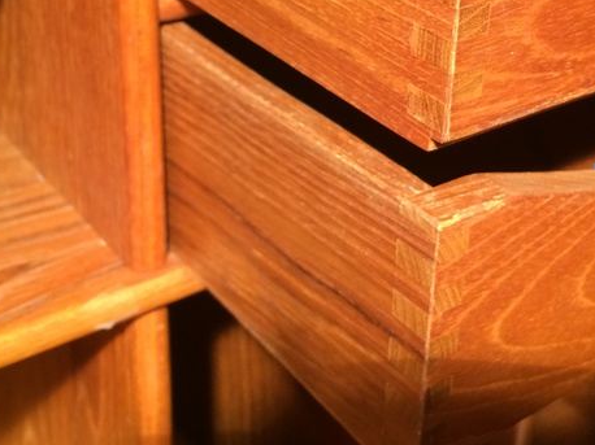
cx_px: 381
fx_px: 1014
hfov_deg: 32.5
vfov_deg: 24.4
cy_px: 94
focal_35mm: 59
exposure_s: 1/30
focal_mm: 4.12
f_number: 2.2
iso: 125
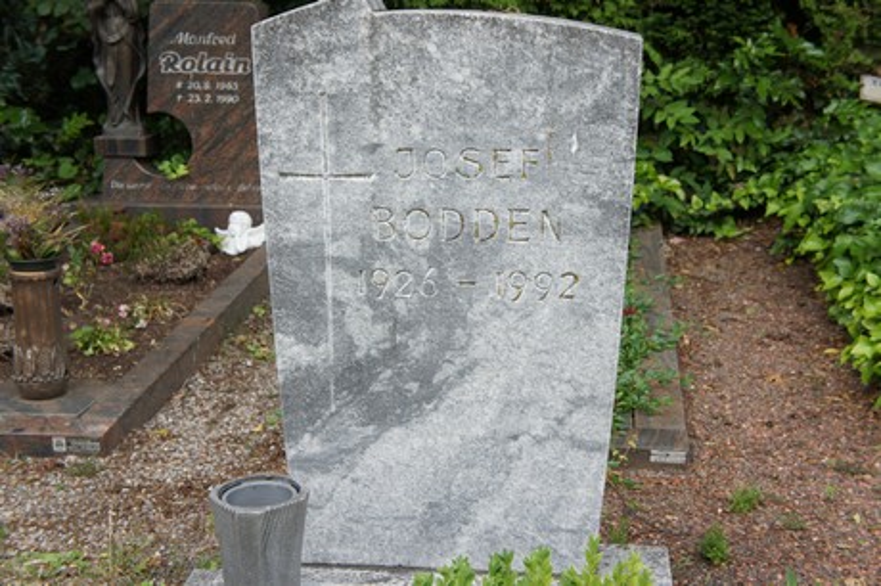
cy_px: 293
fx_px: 1321
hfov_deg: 36.9
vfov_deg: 25.0
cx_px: 440
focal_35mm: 54
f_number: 6.3
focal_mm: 36
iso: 200
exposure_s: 1/125
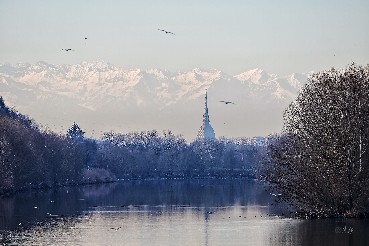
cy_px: 123
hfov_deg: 6.9
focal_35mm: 300
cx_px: 184
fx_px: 3073
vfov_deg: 4.6
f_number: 9
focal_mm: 300
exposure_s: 1/320
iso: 280
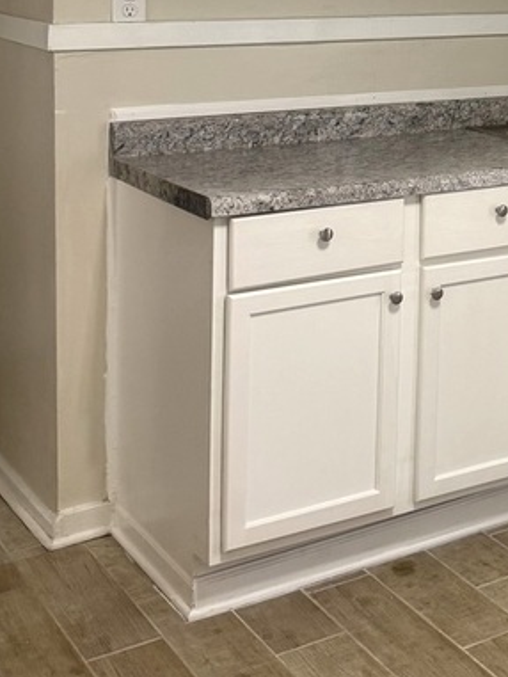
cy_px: 28
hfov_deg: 20.2
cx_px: 618
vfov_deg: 27.2
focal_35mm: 68
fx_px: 1330
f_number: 1.78
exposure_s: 1/120
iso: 200
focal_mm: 6.76
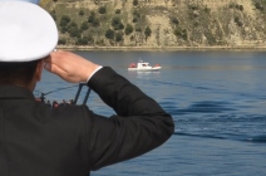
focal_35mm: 152
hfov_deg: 13.5
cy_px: -8
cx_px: 82
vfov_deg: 8.9
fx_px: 1123
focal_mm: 21
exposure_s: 1/250
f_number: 13
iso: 100
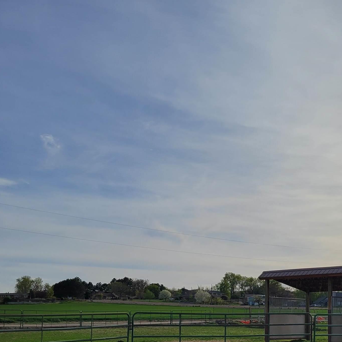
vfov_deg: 32.0
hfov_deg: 32.4
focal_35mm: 52
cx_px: 241
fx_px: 581
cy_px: 266
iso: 40
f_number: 1.8
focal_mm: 5.4
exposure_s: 1/7973
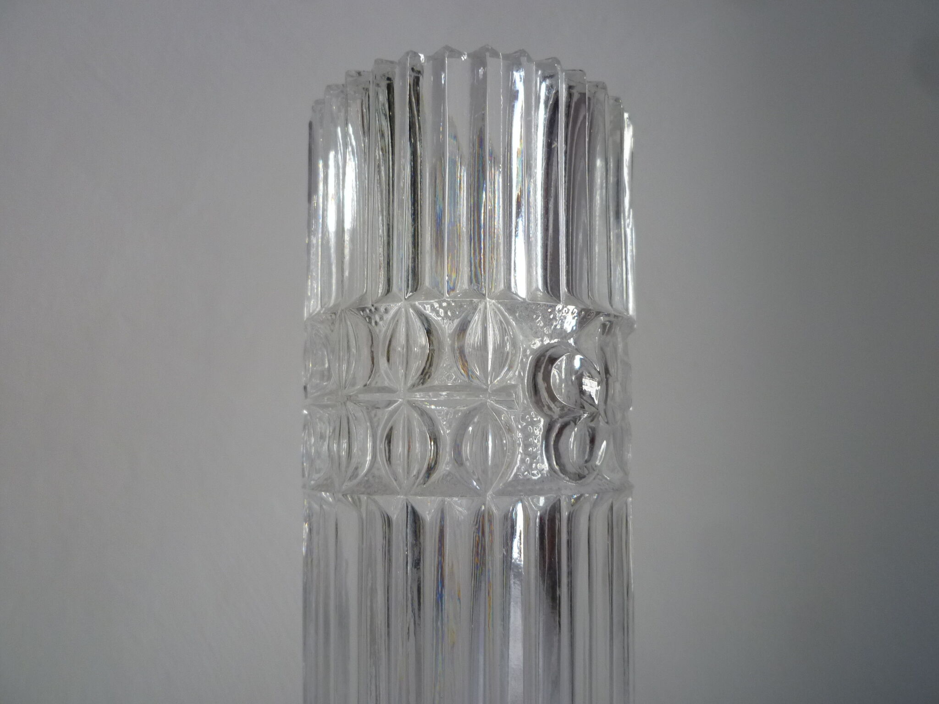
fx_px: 678
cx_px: 470
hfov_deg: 69.4
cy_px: 352
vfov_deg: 54.9
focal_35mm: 25
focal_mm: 4.5
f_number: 2.8
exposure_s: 1/30
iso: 160
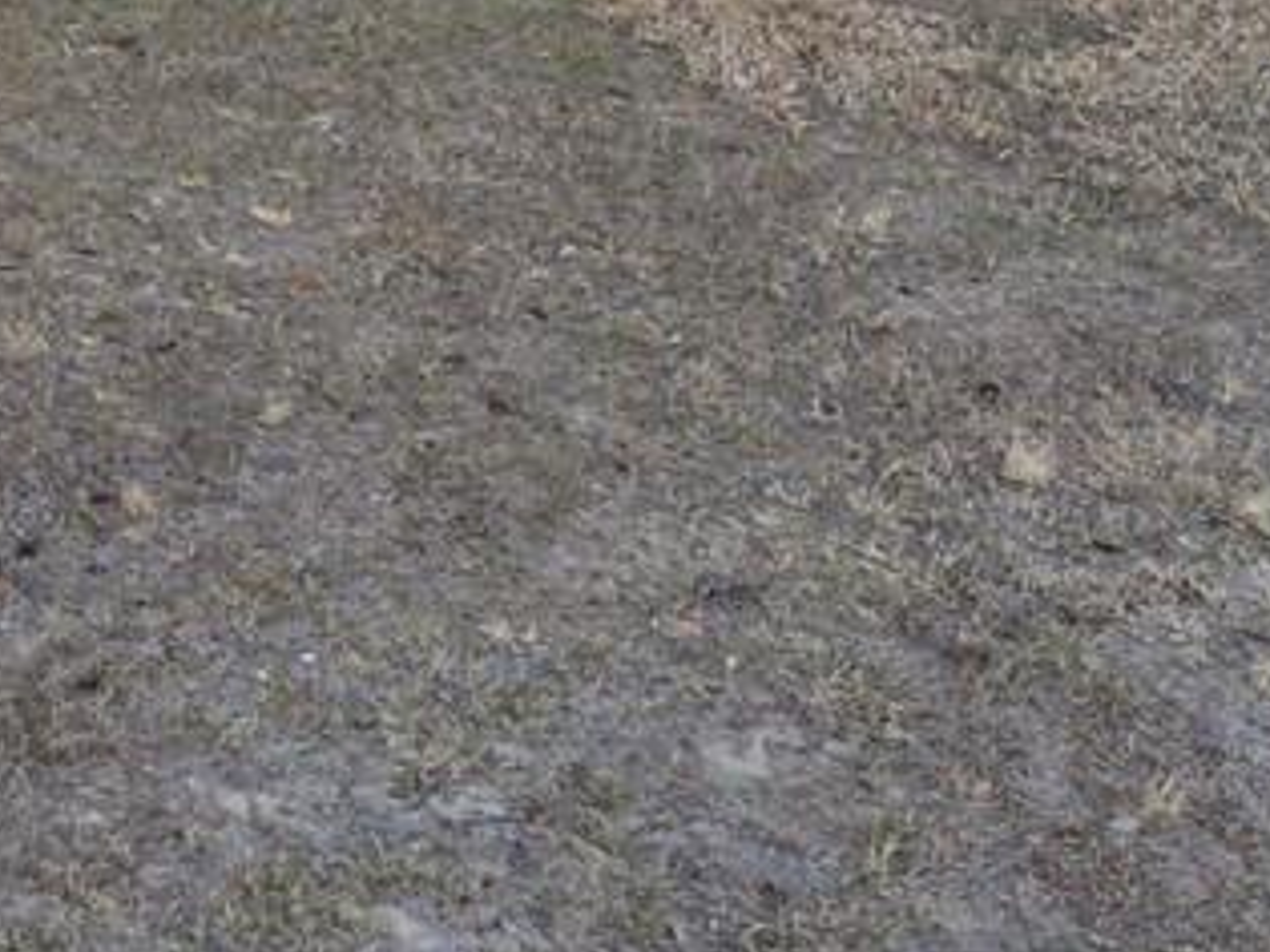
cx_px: -806
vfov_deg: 11.5
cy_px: -621
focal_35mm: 122
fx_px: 4474
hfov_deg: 14.7
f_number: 1.7
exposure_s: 1/40
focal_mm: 6.72
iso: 100
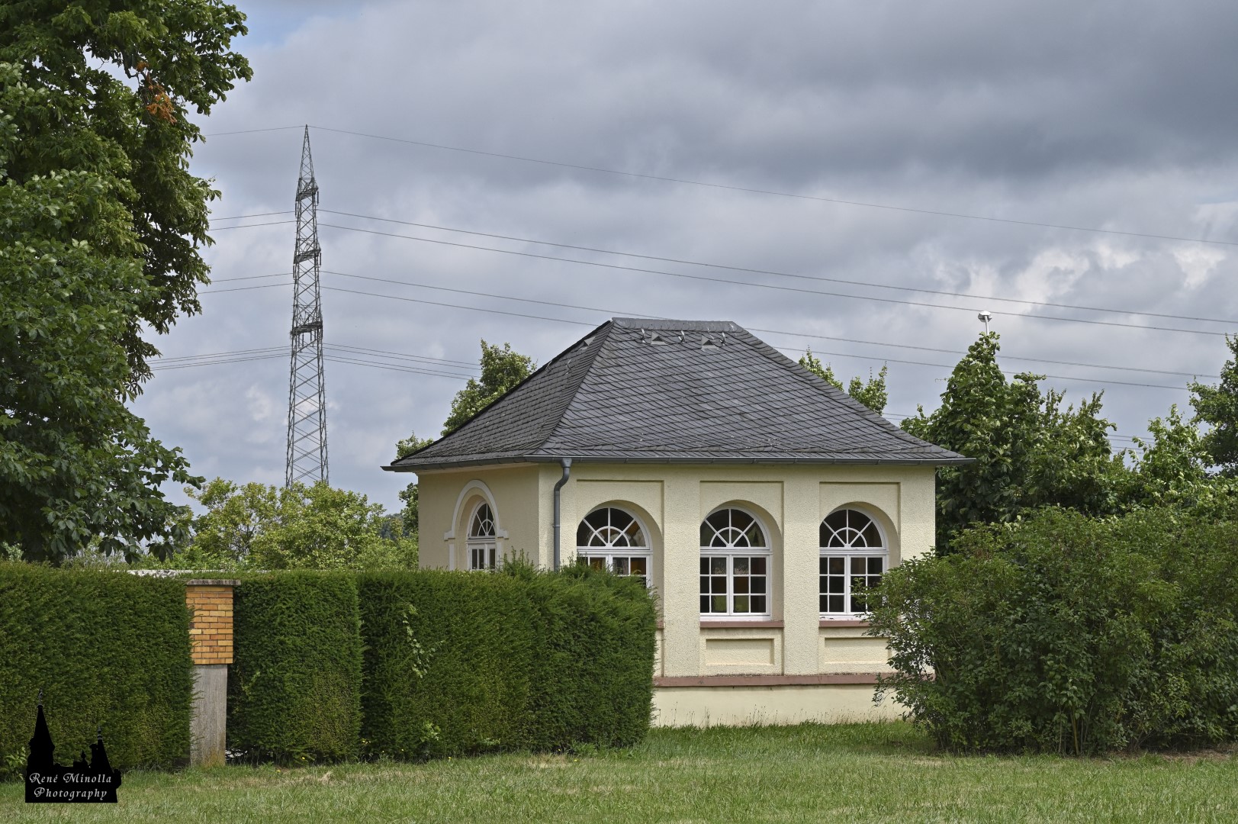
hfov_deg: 21.0
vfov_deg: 14.1
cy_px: 412
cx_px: 619
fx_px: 3334
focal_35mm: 97
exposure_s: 1/1250
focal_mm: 97
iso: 200
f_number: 9
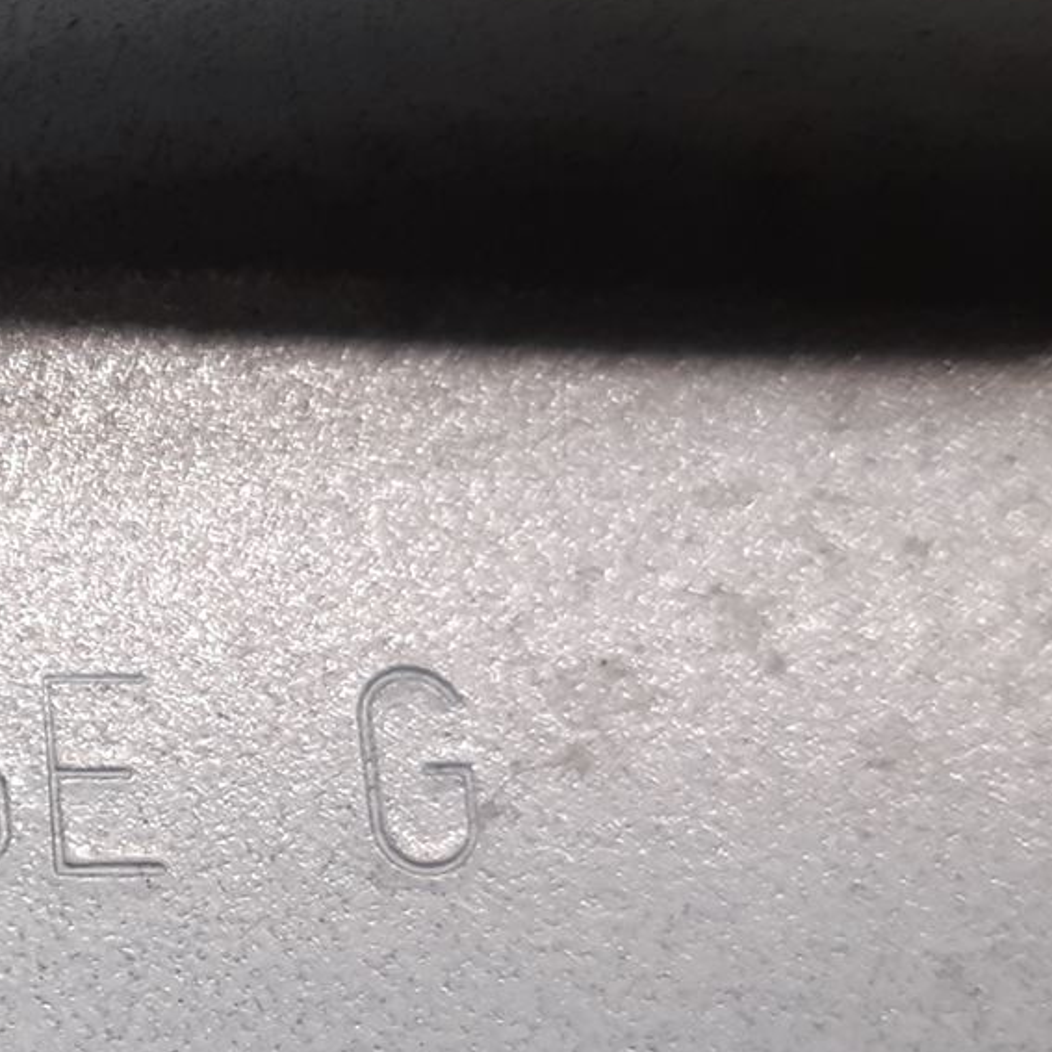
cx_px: -445
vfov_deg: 20.8
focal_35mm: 83
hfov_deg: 18.8
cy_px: 744
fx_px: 2854
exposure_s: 1/50
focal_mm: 3.93
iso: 100
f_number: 1.7
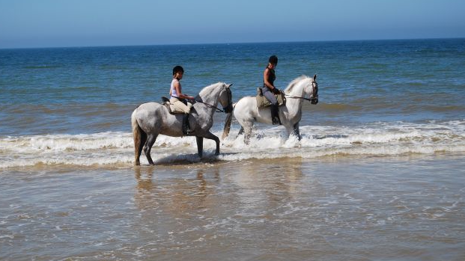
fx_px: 1203
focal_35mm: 98
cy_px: 142
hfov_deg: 21.9
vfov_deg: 12.4
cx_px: 240
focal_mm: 55
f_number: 5.6
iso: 180
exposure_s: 1/1000
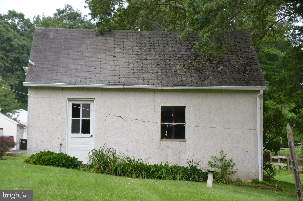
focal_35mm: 98
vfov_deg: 14.0
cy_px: 100
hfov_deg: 21.0
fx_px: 819
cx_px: 152
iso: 400
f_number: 5.6
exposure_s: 1/500
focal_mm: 65
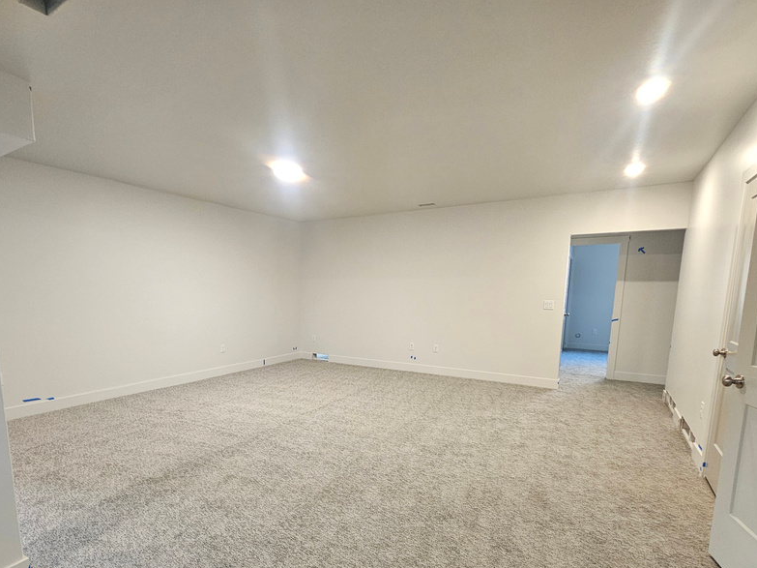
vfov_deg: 73.7
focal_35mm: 17
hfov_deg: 90.7
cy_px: 347
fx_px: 372
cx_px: 336
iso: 320
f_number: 2.2
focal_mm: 2.2
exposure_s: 1/40
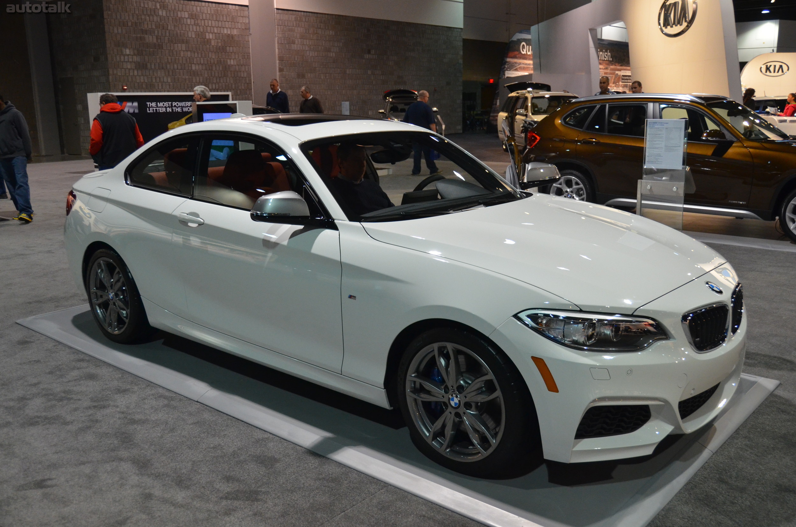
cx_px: 398
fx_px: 728
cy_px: 264
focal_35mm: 33
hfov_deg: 57.3
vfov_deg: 39.8
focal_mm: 22
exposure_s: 1/200
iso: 1600
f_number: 3.8
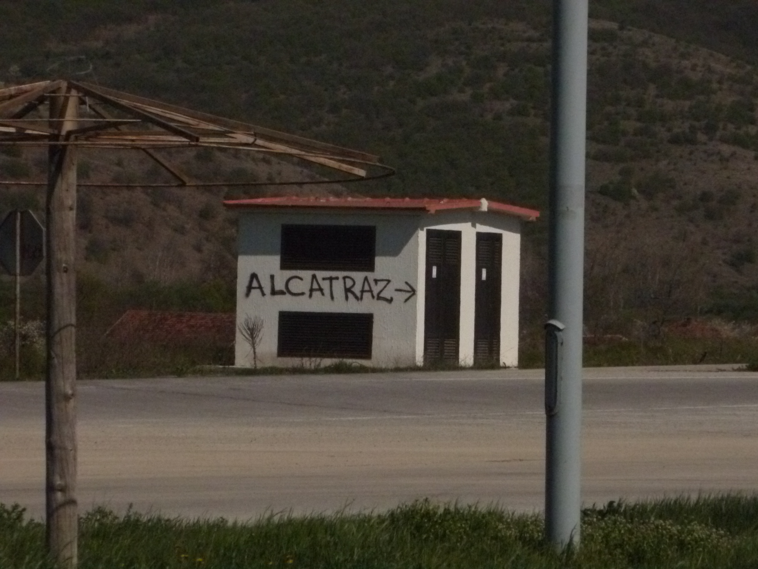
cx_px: 379
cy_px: 284
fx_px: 5803
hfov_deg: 7.5
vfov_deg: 5.6
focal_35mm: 265
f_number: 18
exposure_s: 1/1300
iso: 800
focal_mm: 40
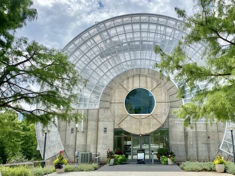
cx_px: 139
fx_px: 210
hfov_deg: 58.0
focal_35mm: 31
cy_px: 97
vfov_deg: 45.4
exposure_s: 1/2315
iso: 32
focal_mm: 4.25
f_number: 1.8
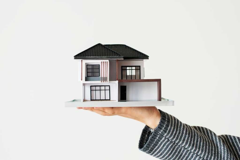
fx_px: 333
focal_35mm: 50
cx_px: 120
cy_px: 80
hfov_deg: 39.6
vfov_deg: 27.0
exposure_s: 1/30
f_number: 5.6
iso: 200
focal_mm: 50
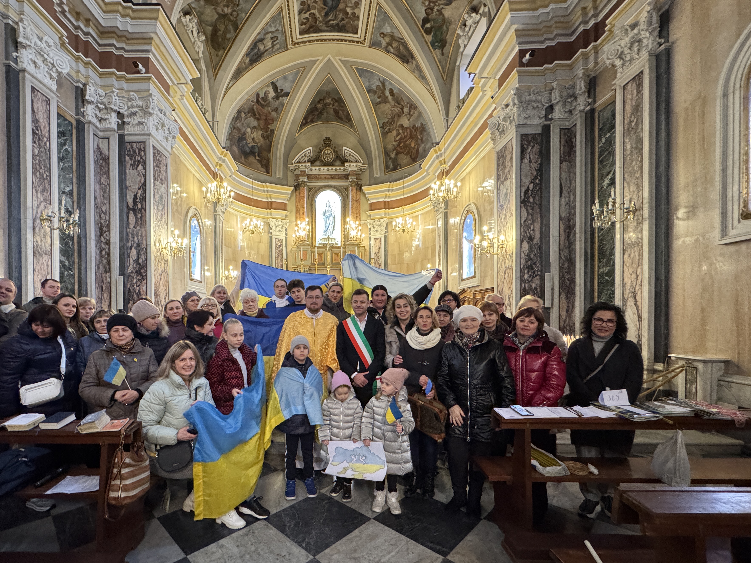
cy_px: 321
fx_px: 347
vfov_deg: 77.7
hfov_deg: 93.9
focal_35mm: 16
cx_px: 323
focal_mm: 2.22
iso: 800
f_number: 2.2
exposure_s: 1/50
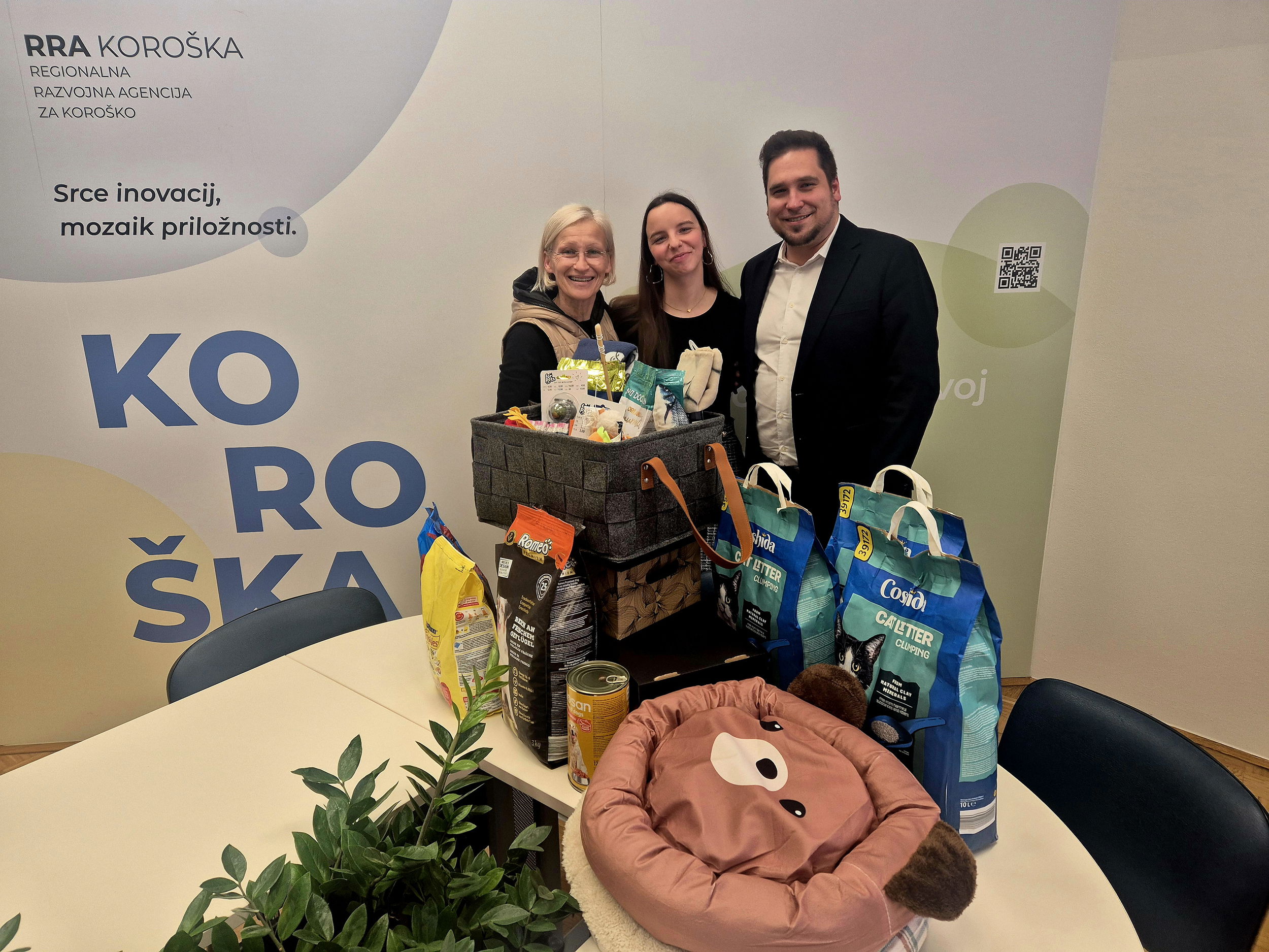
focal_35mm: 23
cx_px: 634
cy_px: 476
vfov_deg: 58.9
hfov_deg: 73.9
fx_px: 843
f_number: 1.8
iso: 100
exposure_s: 1/182
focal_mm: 5.4
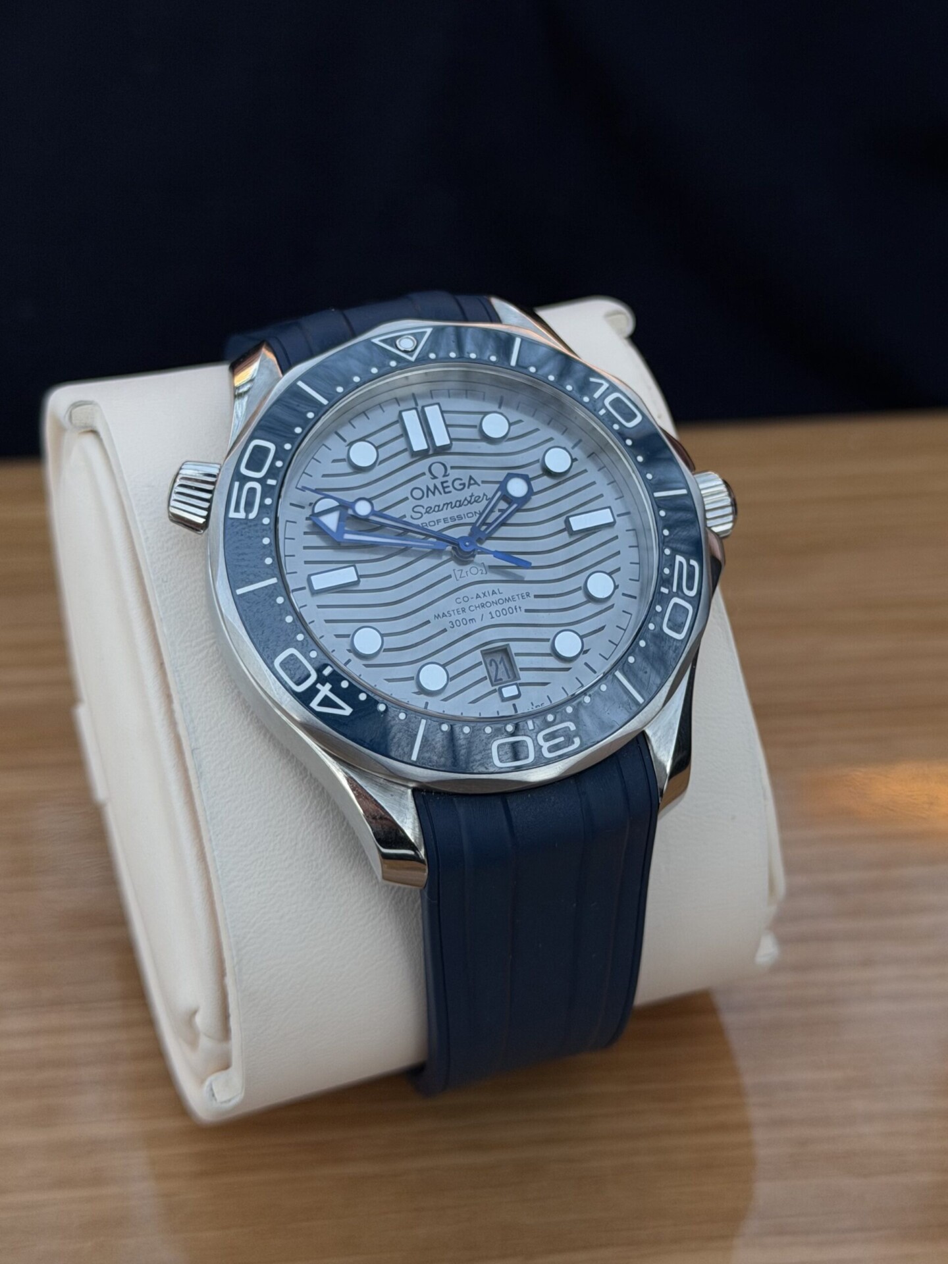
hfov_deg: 30.3
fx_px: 1753
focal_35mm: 48
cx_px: 474
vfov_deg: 39.7
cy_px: 632
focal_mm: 6.76
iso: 50
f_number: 1.78
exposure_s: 1/194
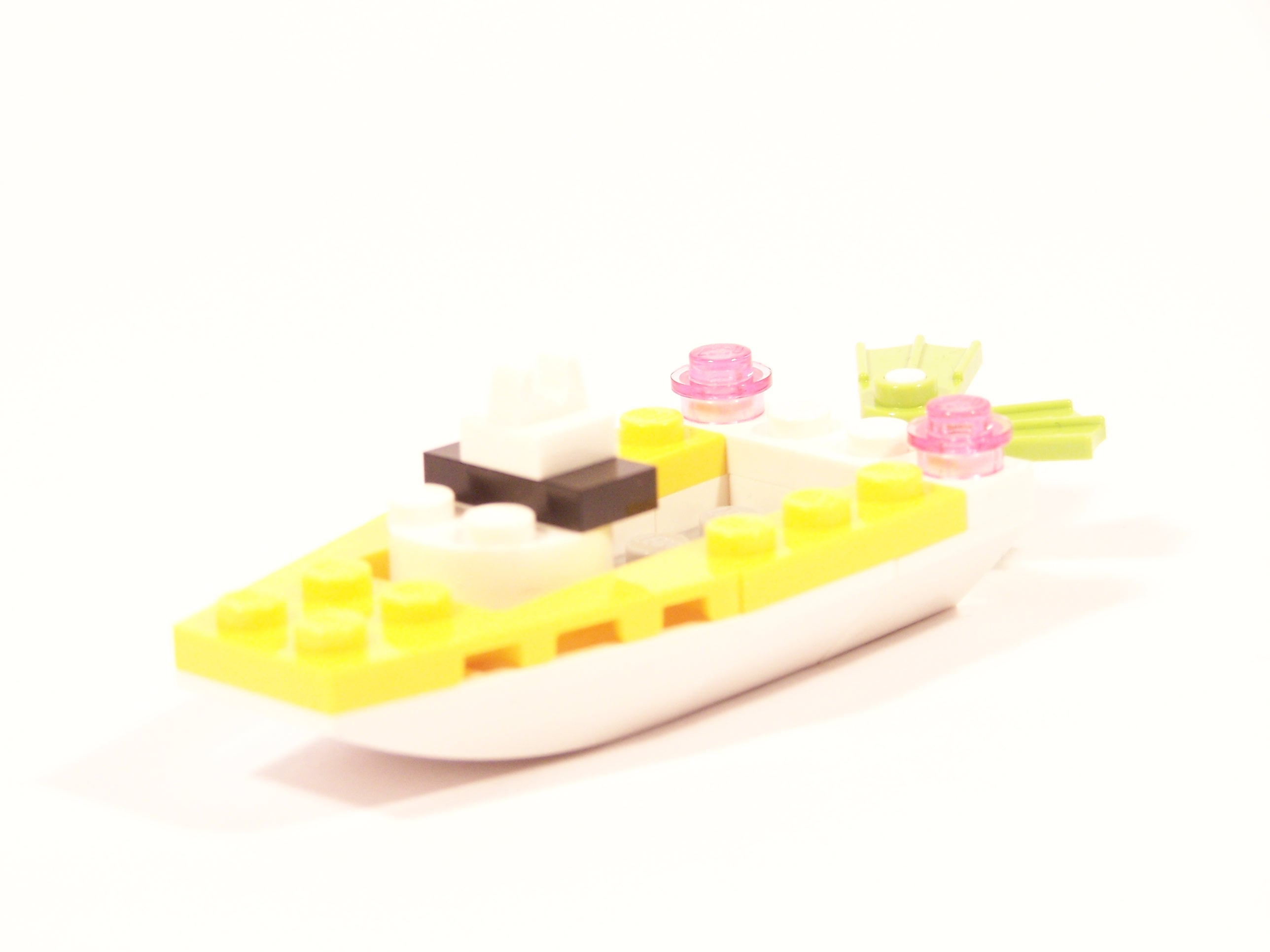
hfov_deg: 15.4
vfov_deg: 11.6
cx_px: 635
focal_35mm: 128
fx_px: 4696
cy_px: 476
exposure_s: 1/20
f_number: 3.6
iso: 200
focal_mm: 21.2
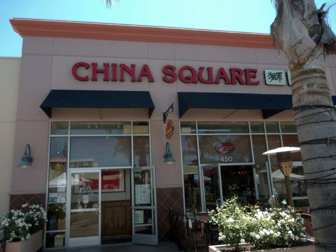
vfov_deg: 49.7
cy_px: 126
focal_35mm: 28
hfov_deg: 63.4
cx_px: 168
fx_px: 272
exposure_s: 1/160
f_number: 3.9
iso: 64
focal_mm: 5.1
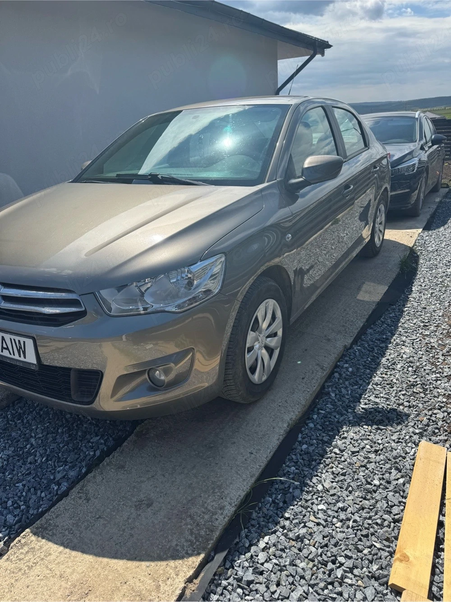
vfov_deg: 71.6
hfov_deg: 56.8
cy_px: 301
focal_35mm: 24
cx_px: 226
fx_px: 417
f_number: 1.78
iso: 80
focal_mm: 6.76
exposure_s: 1/4608
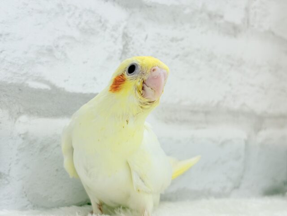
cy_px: 108
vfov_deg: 28.0
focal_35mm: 52
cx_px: 144
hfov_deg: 36.8
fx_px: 431
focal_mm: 5.96
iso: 32
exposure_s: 1/50
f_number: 1.6
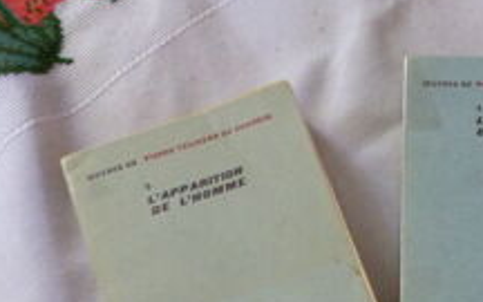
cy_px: 376
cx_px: 490
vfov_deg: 20.4
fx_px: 777
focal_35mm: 59
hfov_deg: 31.7
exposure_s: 1/15
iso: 400
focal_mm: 4.5
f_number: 2.8
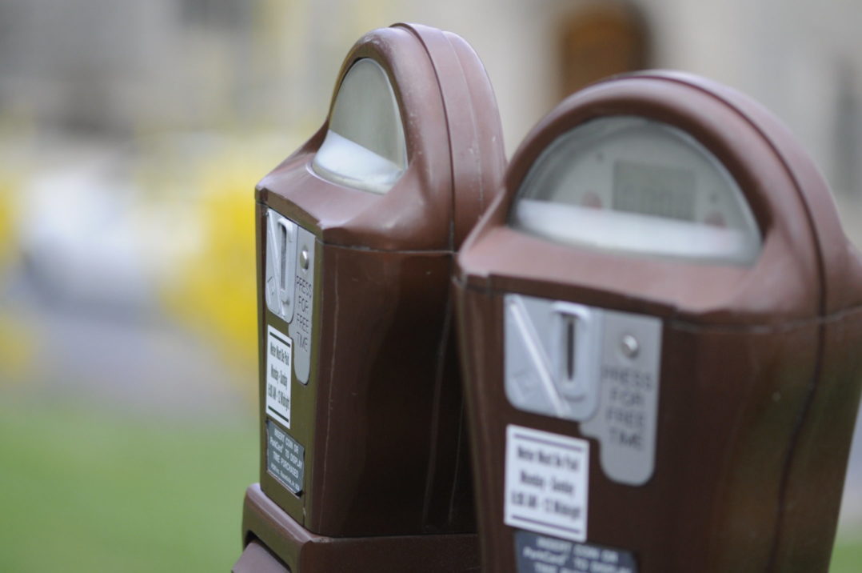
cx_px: 431
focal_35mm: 158
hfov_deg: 13.1
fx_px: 3767
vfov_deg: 8.7
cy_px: 286
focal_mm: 105
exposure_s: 1/2500
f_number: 3
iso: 640
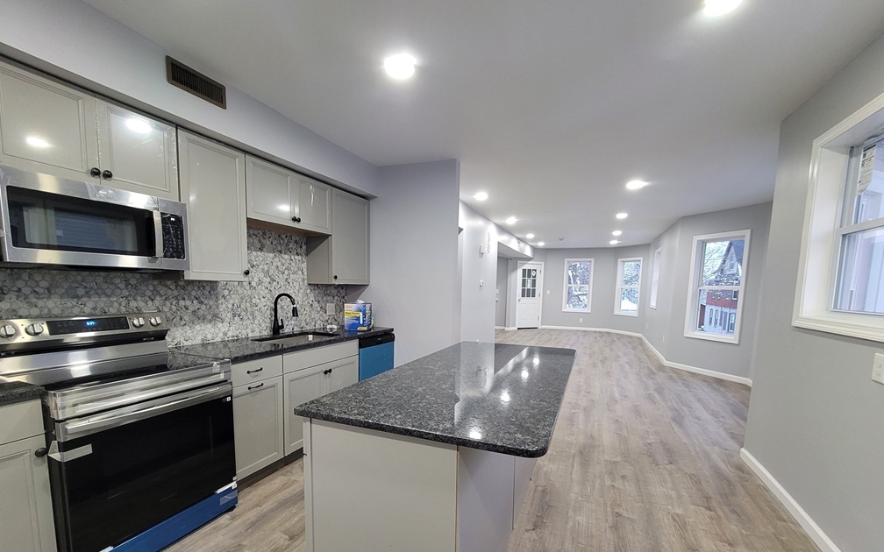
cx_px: 442
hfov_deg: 105.3
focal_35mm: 14
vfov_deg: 77.7
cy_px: 332
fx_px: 337
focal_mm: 2.2
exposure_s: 1/40
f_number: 2.2
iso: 320
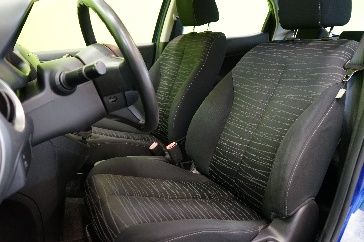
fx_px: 293
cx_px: 182
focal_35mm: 29
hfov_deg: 63.7
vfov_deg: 45.0
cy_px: 121
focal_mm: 29
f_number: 5
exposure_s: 1/20
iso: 2500
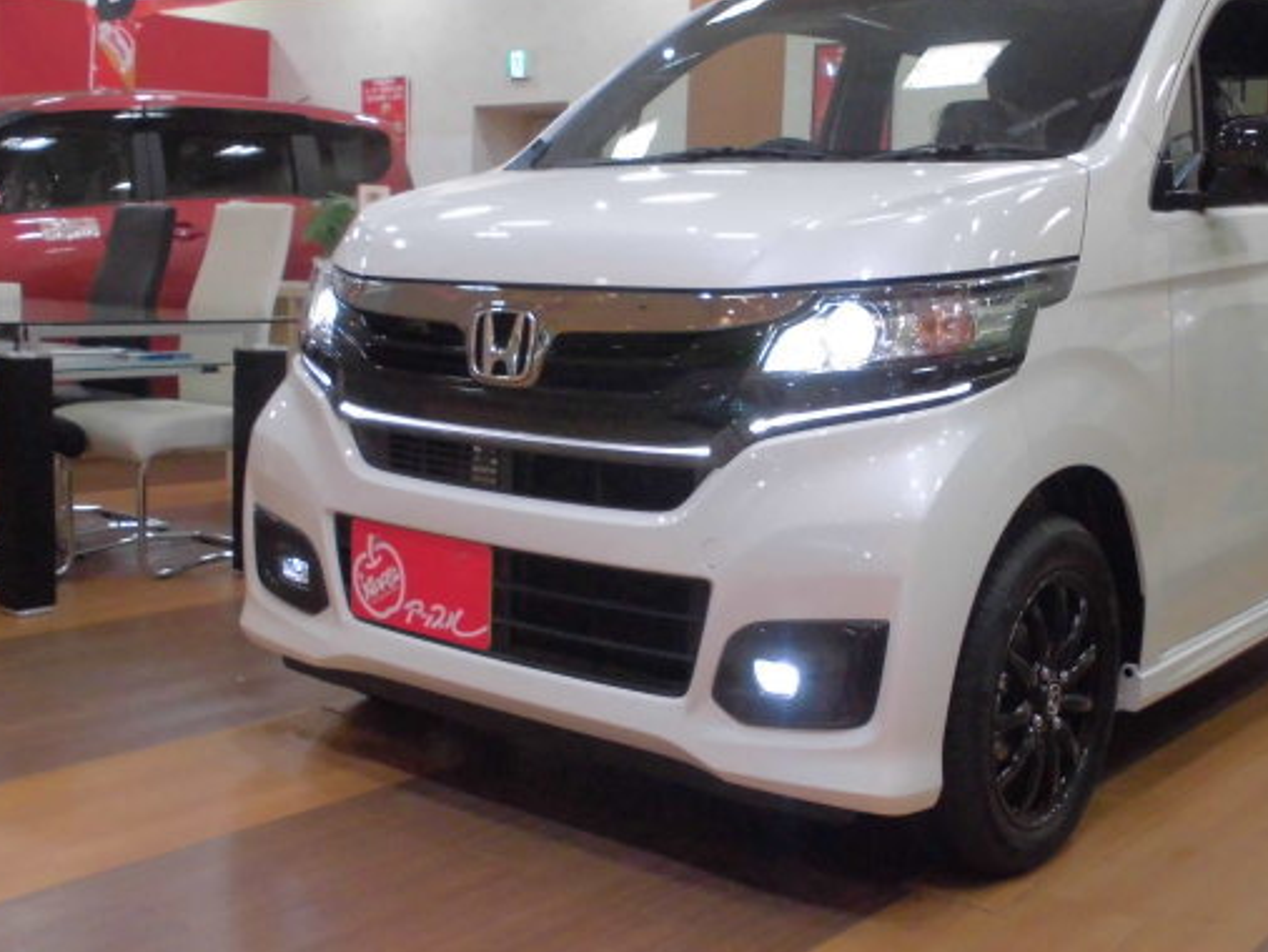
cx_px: 687
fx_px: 1576
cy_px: 431
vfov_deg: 33.6
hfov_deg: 43.8
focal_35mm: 43
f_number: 4
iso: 400
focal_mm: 6.1
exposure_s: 1/60
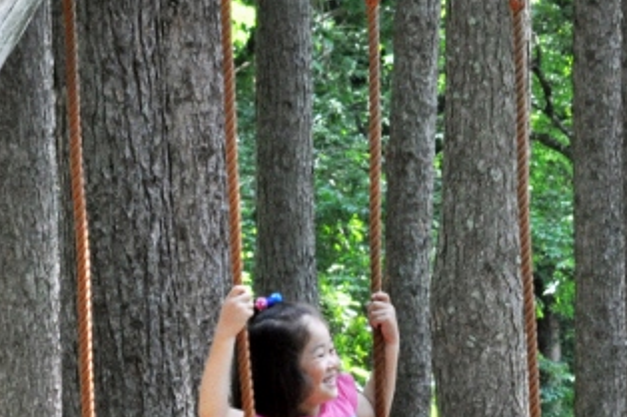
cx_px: 757
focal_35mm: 515
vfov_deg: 2.7
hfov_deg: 4.0
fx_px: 8969
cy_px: 492
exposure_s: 1/40
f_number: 25
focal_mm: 135
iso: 1600
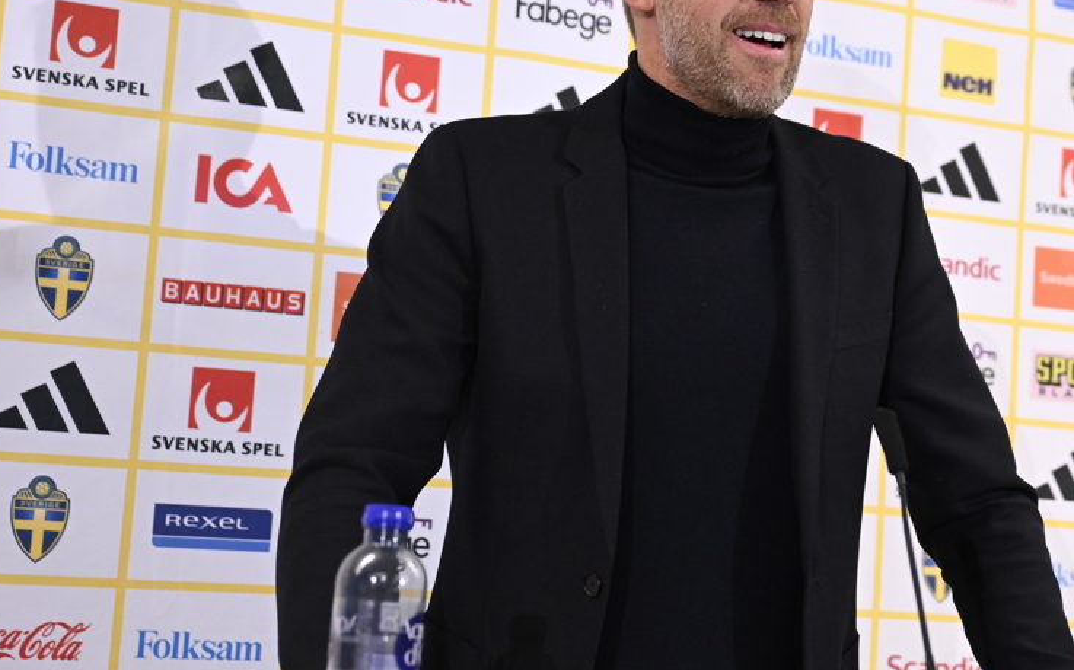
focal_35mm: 79
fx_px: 2311
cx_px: 852
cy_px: 248
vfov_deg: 16.5
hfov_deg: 25.7
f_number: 2.8
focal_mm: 42
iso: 2500
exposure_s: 1/400
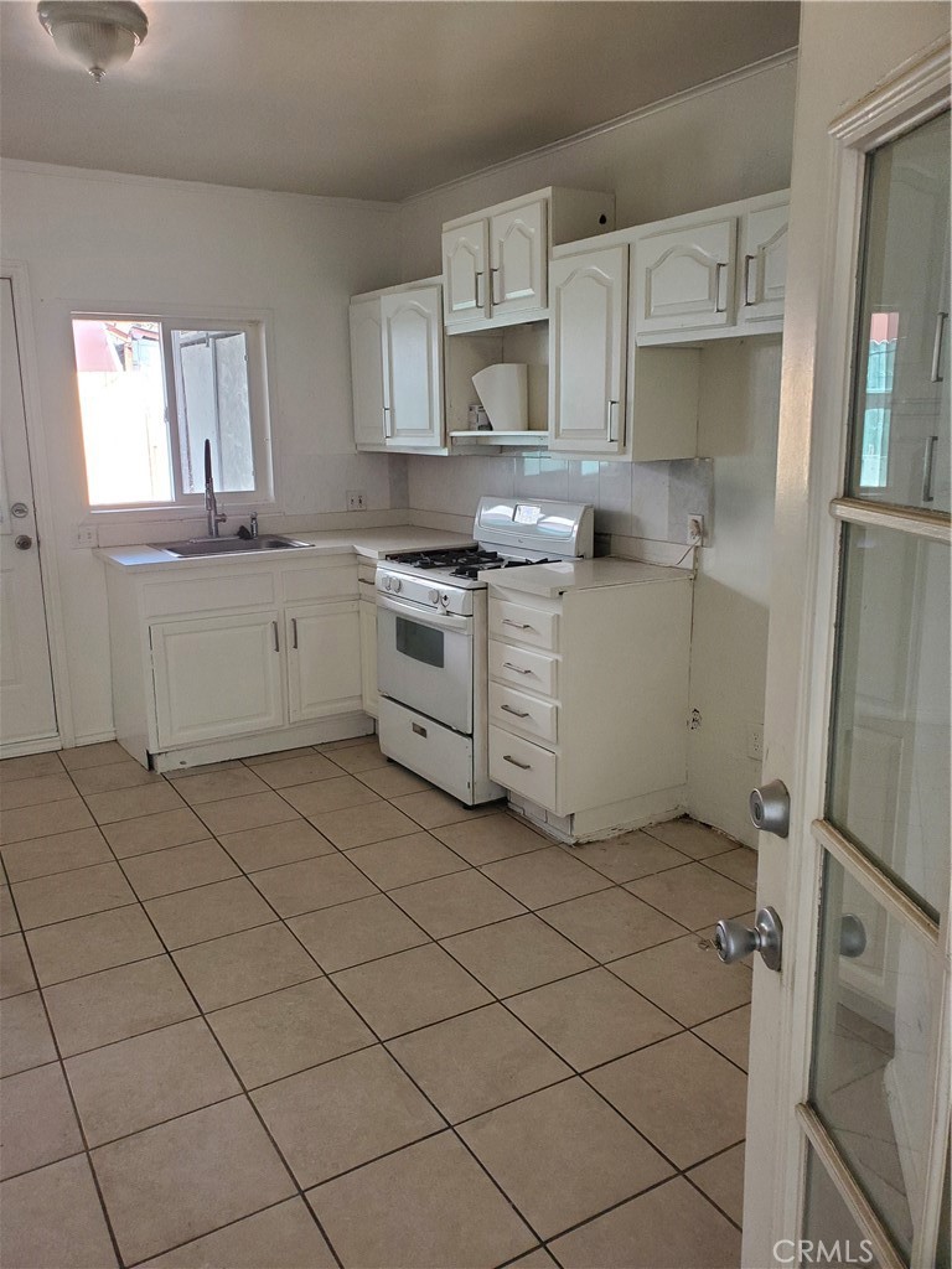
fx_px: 953
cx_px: 476
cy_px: 634
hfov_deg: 53.1
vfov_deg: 67.3
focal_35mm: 26
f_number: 2.4
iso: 250
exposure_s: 1/120
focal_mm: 4.3
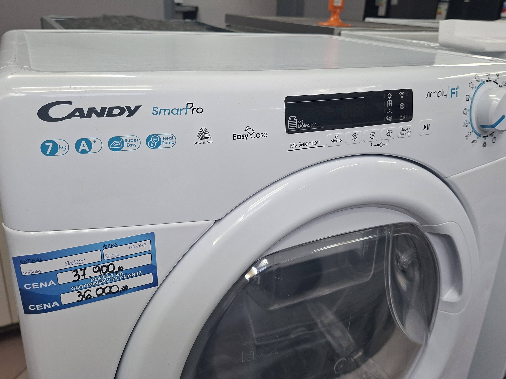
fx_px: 409
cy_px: 166
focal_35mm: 28
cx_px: 269
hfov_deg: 63.4
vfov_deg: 49.6
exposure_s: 1/100
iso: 125
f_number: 1.8
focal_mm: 5.54
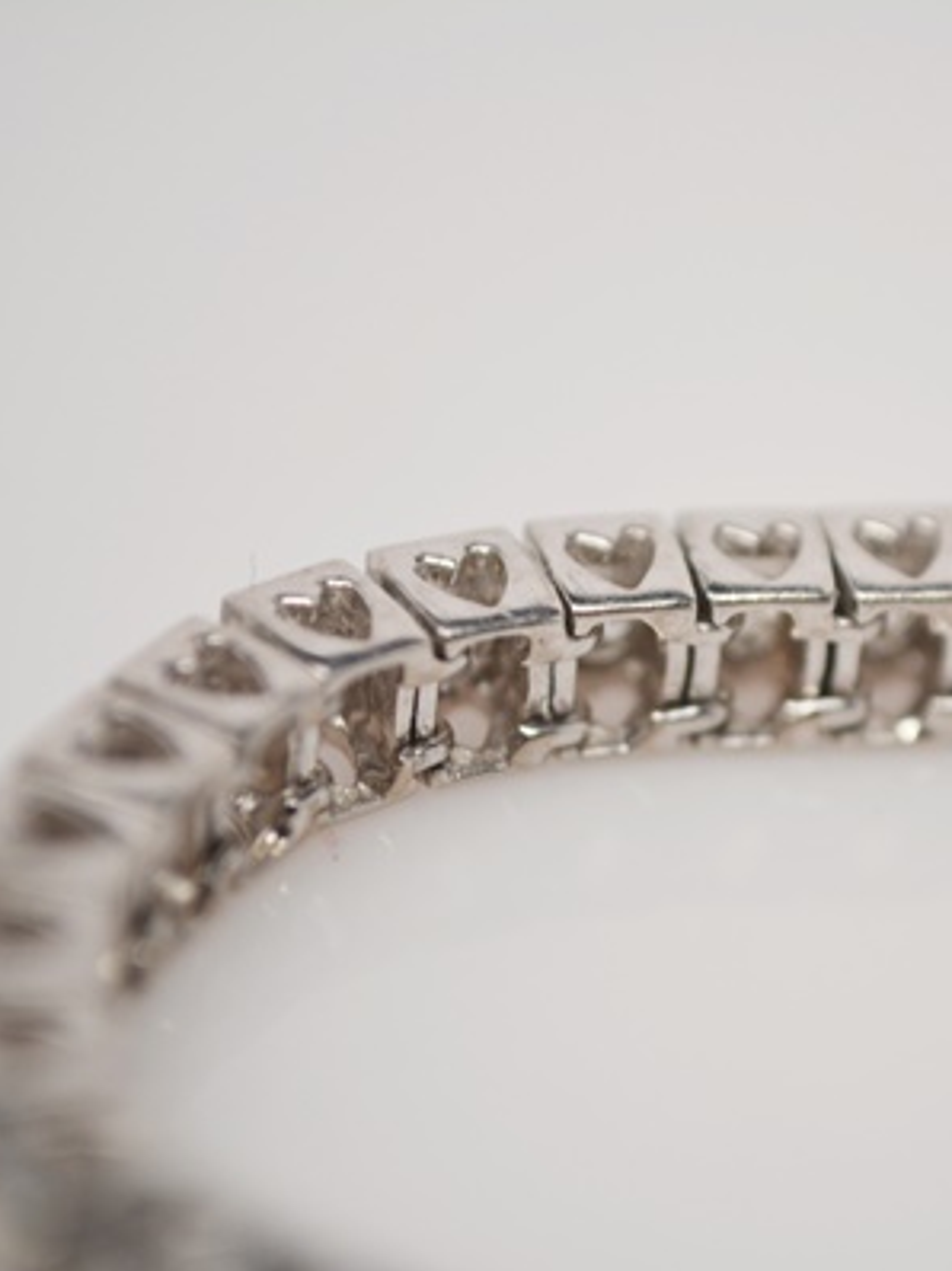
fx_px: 4395
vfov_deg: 16.5
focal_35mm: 120
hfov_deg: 12.3
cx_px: 744
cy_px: 636
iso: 400
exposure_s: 1/80
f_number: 5.6
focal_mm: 55
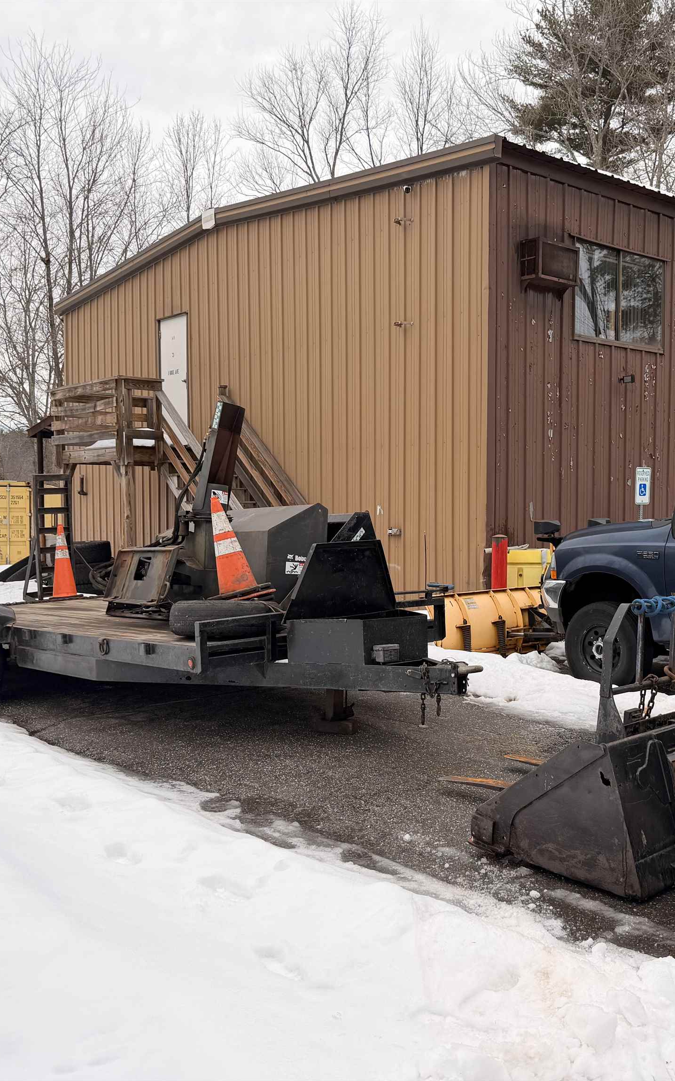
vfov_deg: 56.7
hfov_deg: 36.8
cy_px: 541
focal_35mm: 34
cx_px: 459
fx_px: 1001
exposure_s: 1/2169
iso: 80
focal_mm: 6.76
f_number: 1.78
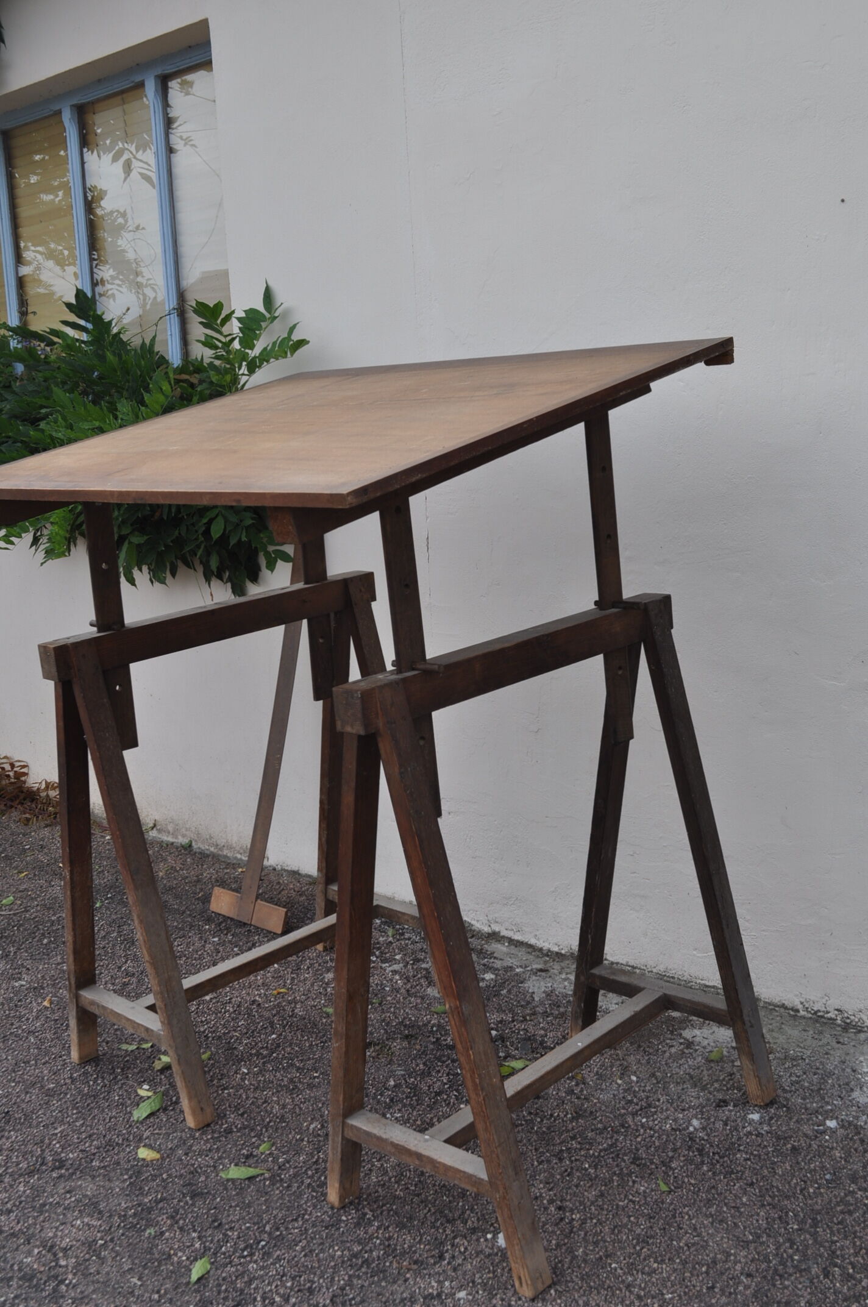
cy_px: 654
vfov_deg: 49.6
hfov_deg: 34.1
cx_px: 434
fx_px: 1414
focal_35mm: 39
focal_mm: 26
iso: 200
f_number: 7.1
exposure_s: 1/200
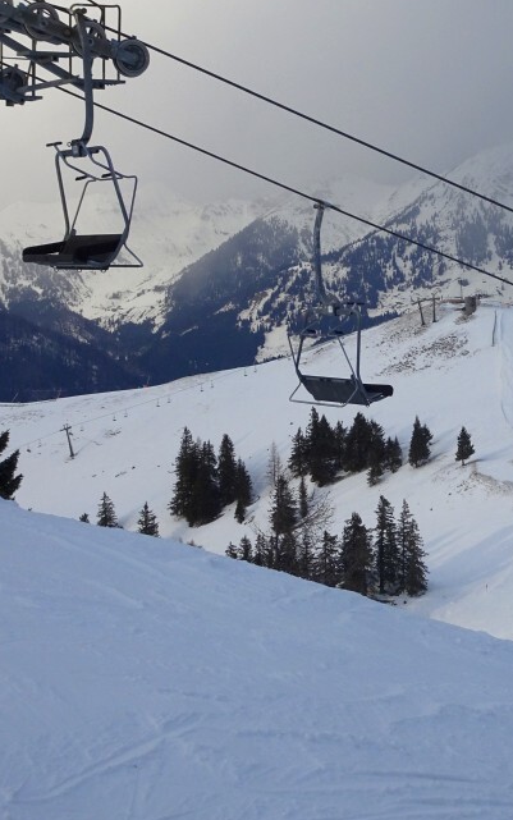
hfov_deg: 14.7
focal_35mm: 88
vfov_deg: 23.5
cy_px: 336
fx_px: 1967
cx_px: 440
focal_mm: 8.84
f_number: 4.5
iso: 80
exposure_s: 1/250
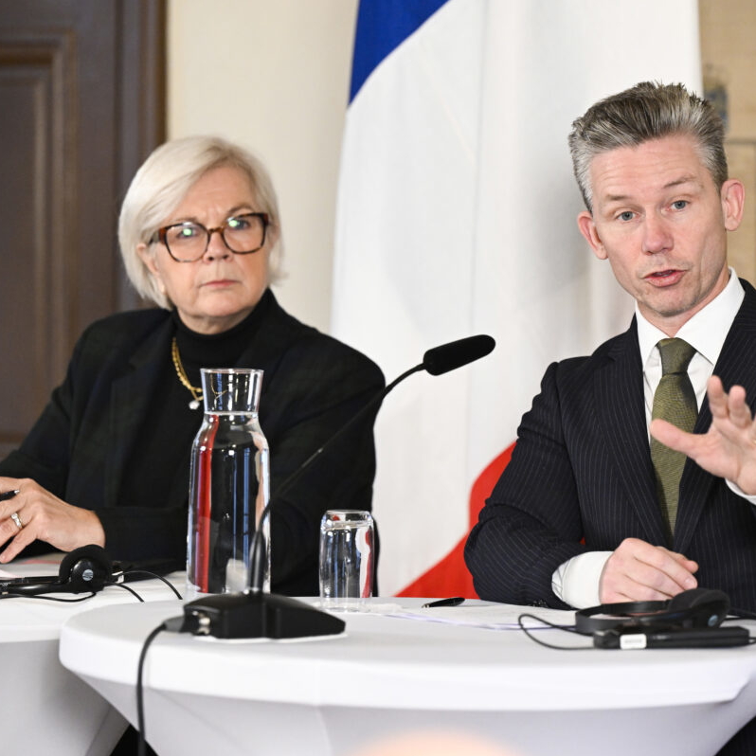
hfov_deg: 9.8
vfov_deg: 9.8
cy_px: 378
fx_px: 4423
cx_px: 472
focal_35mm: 179
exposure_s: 1/250
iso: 4000
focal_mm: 140
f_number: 3.5
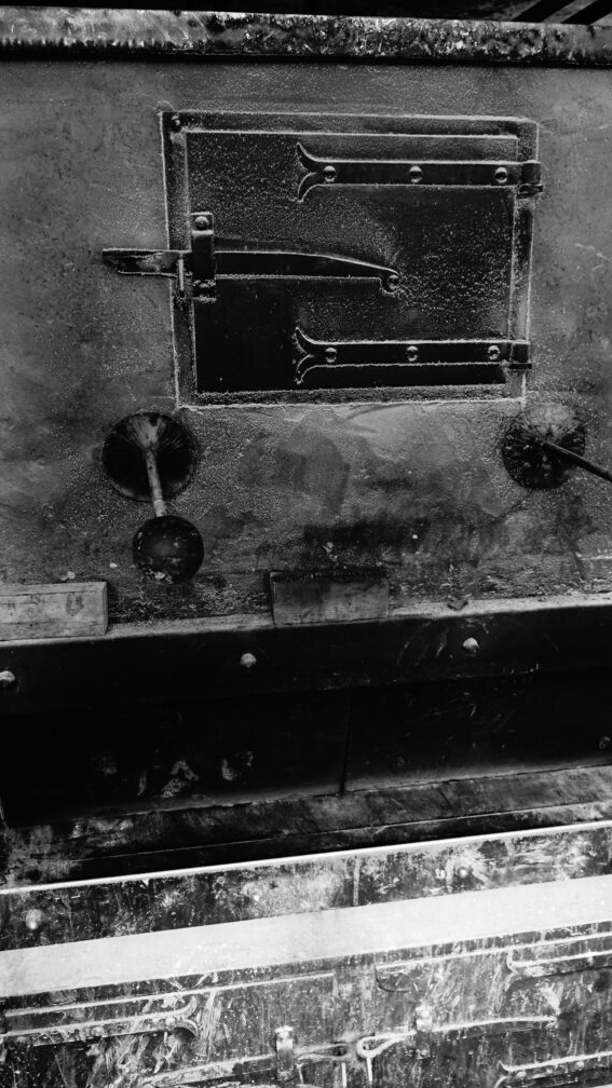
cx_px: 350
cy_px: 548
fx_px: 952
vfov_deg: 59.5
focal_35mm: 33
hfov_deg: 35.6
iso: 320
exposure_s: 1/40
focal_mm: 11.45
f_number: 2.5
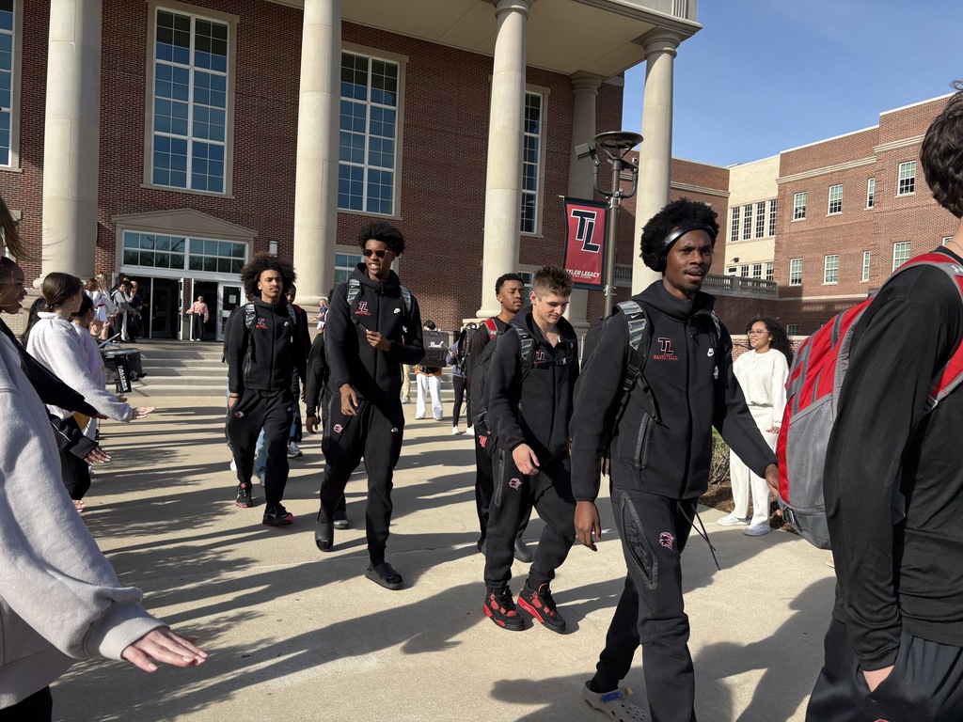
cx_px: 482
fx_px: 723
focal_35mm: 26
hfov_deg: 67.3
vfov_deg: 53.1
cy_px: 361
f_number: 1.6
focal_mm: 5.96
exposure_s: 1/1848
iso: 50
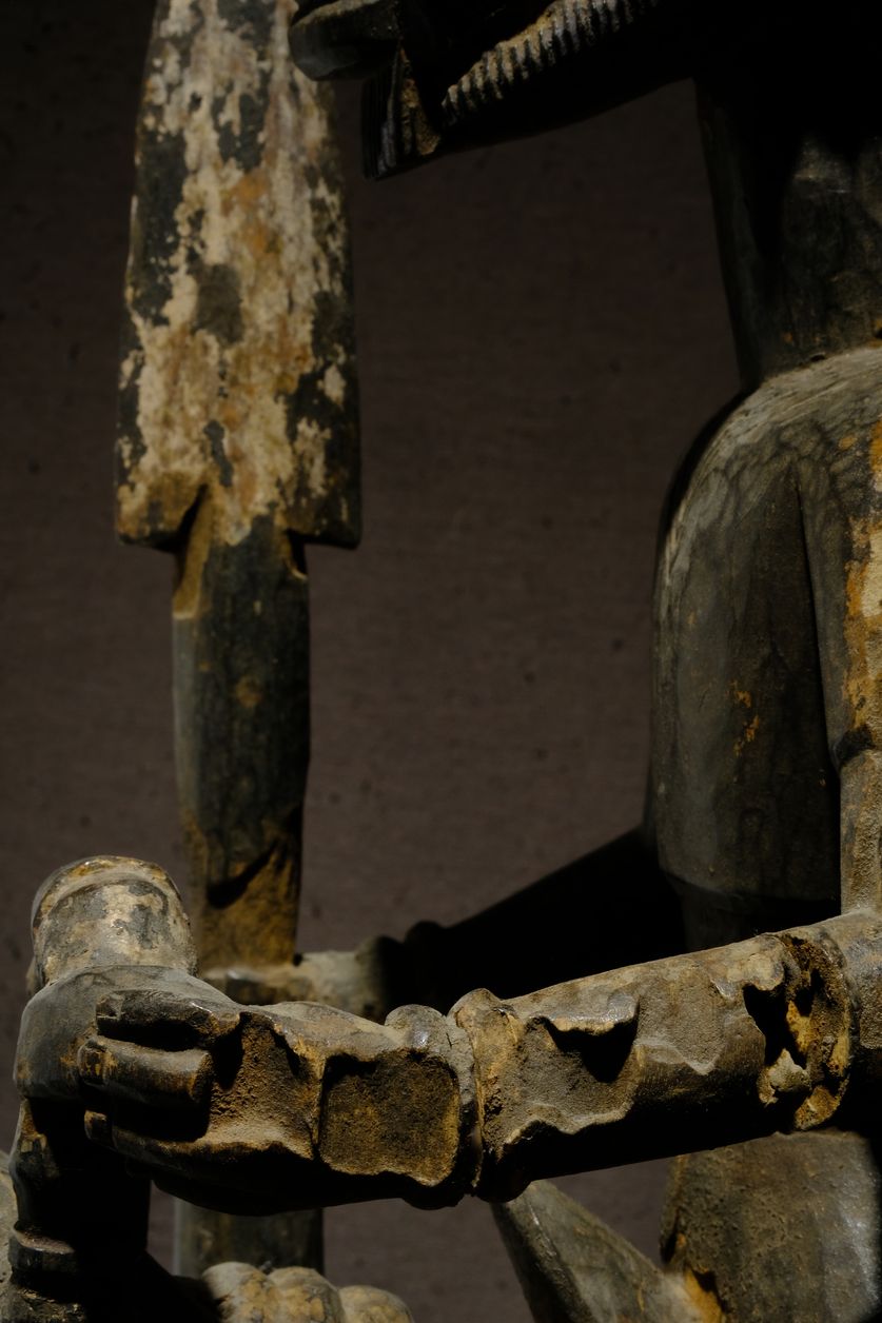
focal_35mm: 90
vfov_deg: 22.6
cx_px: 441
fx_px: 3308
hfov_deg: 15.2
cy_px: 662
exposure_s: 1/1.5
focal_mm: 60
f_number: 20
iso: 250
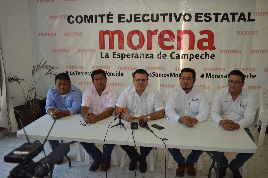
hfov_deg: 57.3
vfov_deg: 39.9
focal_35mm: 33
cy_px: 89
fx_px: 245
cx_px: 134
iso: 320
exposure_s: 1/125
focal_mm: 22
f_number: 4
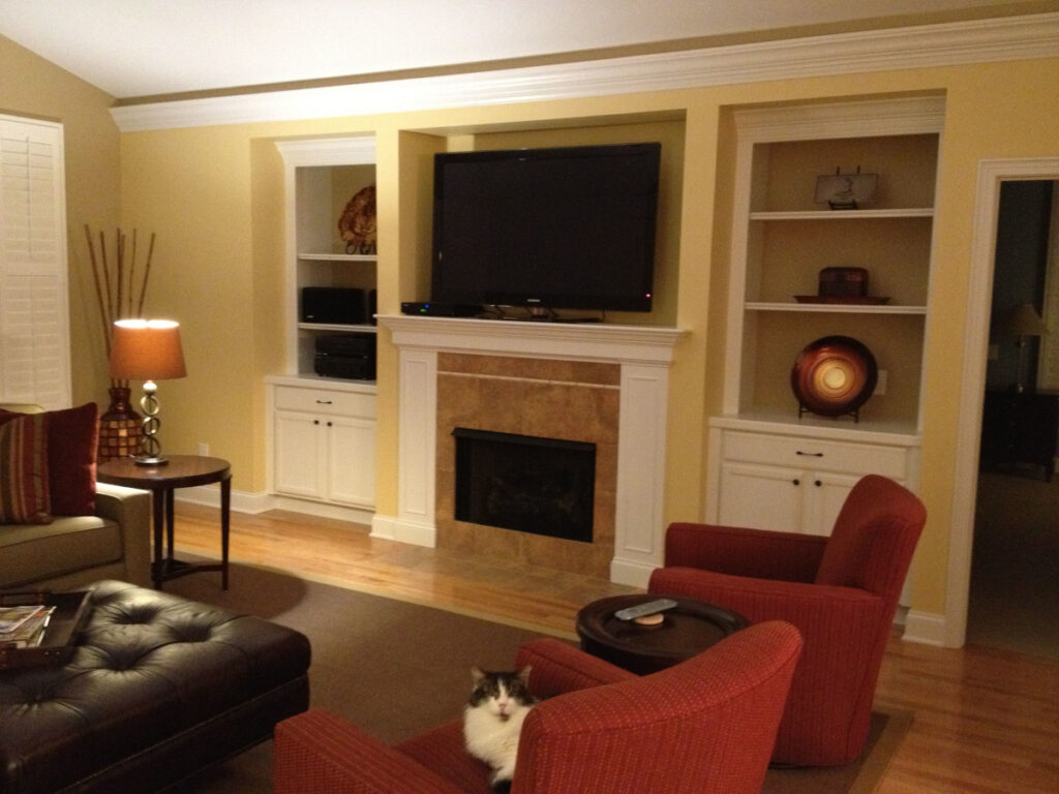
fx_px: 1071
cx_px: 530
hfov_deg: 52.6
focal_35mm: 35
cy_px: 397
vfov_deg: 40.7
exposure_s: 1/15
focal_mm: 4.28
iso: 500
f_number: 2.4
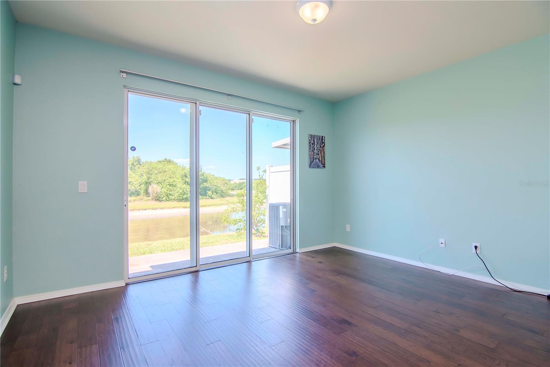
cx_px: 275
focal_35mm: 16
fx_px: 252
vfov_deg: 72.0
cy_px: 184
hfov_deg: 95.0
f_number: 7.1
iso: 400
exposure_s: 1/200
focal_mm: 11
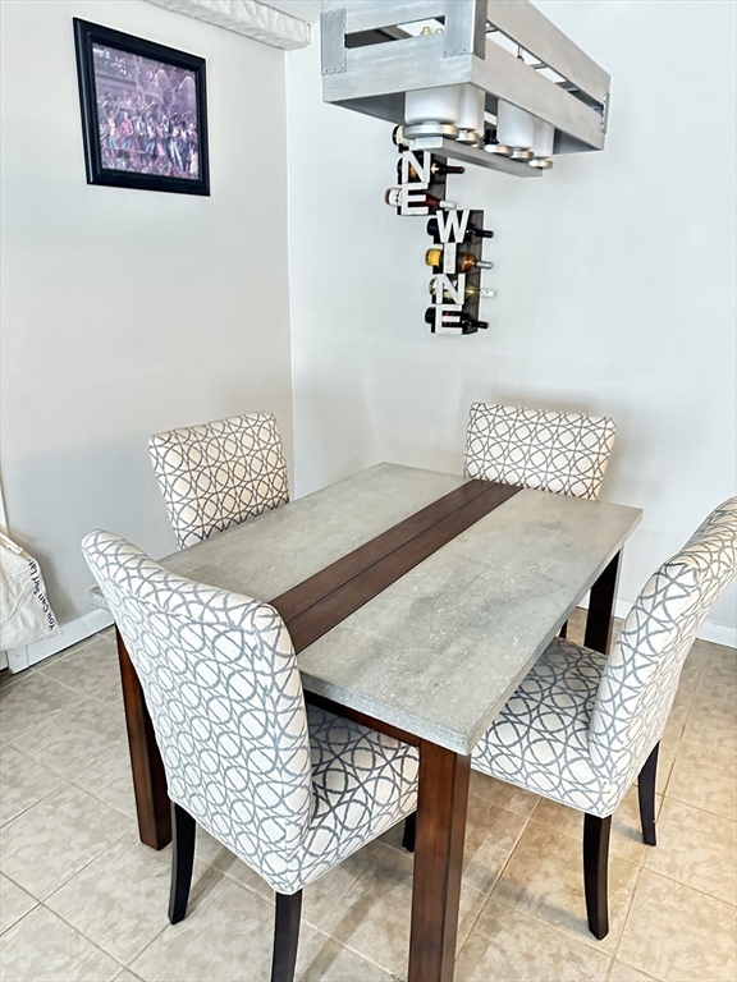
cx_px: 368
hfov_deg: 56.8
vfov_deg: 71.6
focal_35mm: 24
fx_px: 681
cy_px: 491
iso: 1000
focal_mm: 6.86
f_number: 1.78
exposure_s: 1/40
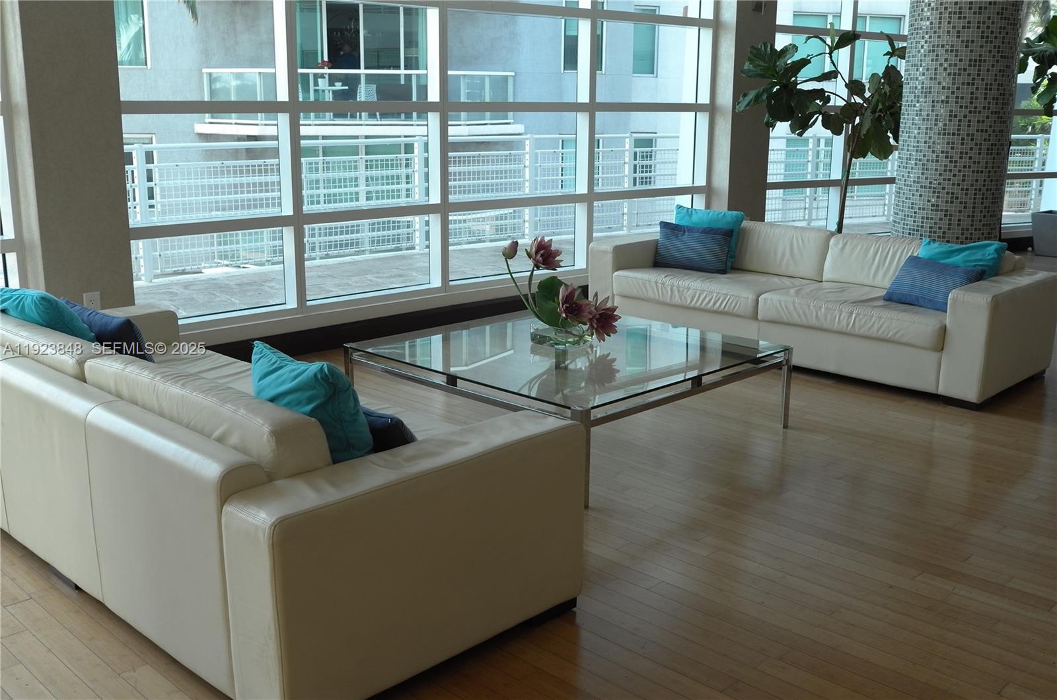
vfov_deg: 36.7
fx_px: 1055
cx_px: 528
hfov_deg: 53.2
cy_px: 350
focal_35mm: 36
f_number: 5
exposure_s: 1/320
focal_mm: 24
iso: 400
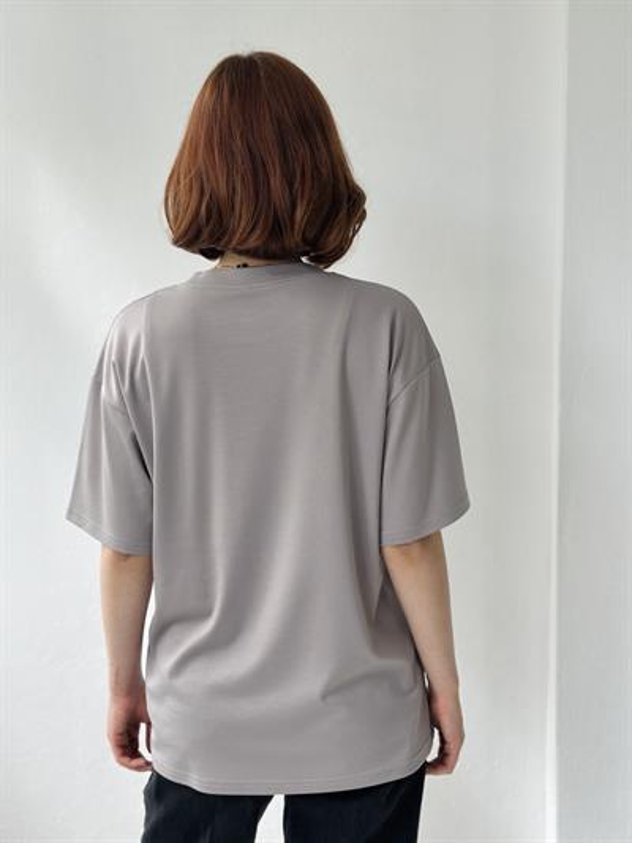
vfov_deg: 39.6
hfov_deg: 30.3
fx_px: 1168
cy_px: 422
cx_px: 316
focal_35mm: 48
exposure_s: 1/469
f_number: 1.78
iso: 80
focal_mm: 6.86
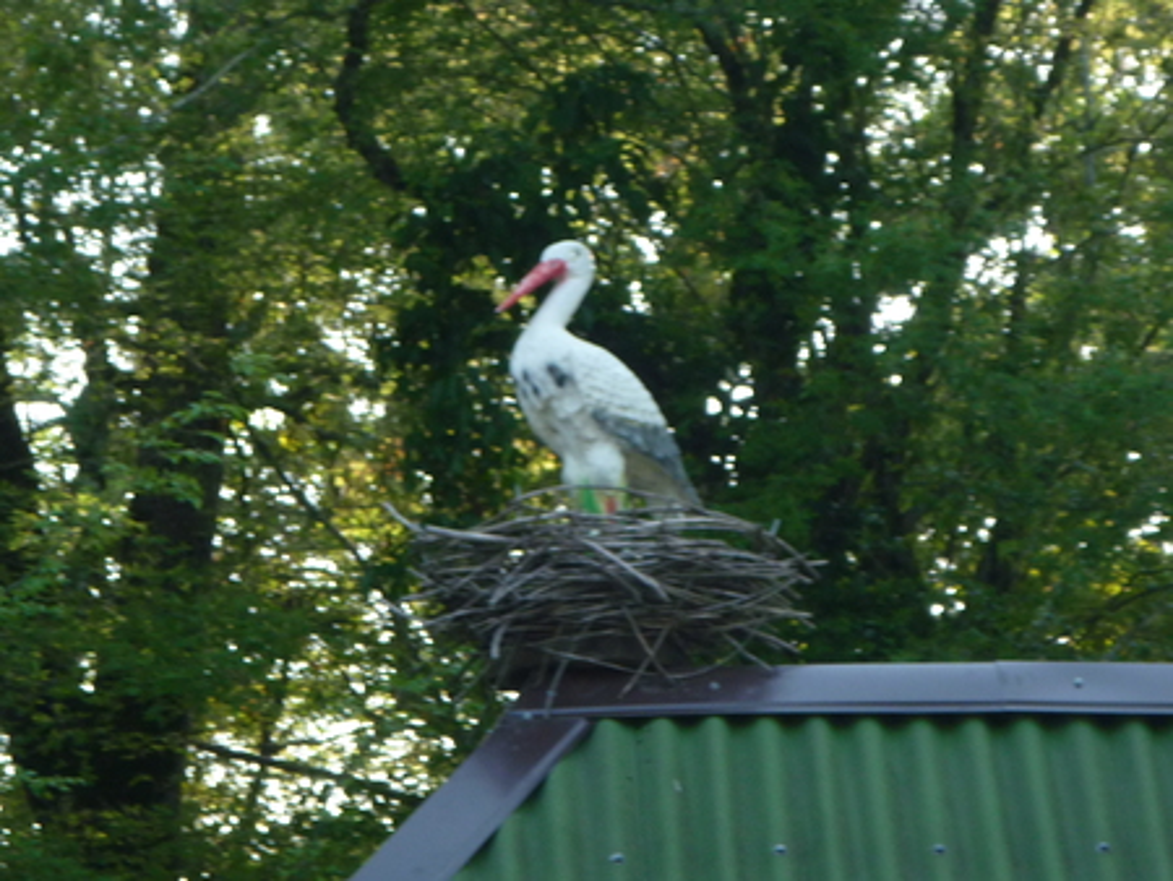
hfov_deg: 10.5
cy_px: 440
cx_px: 586
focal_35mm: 189
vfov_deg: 7.9
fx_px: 6408
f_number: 5.9
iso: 160
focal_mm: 22
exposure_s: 1/60
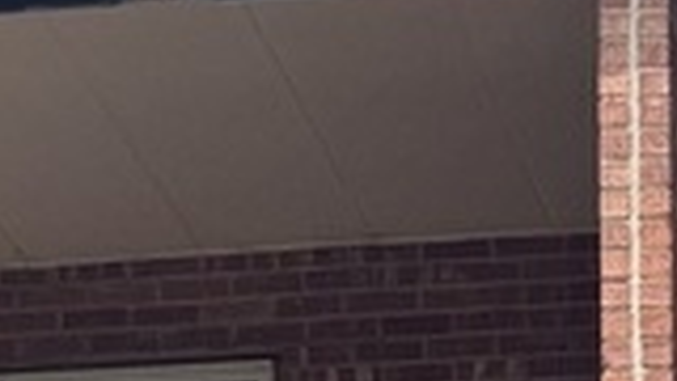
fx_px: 3159
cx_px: 1096
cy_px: 1922
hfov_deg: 11.6
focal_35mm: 176
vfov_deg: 5.3
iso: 80
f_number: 1.78
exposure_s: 1/4310
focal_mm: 6.76
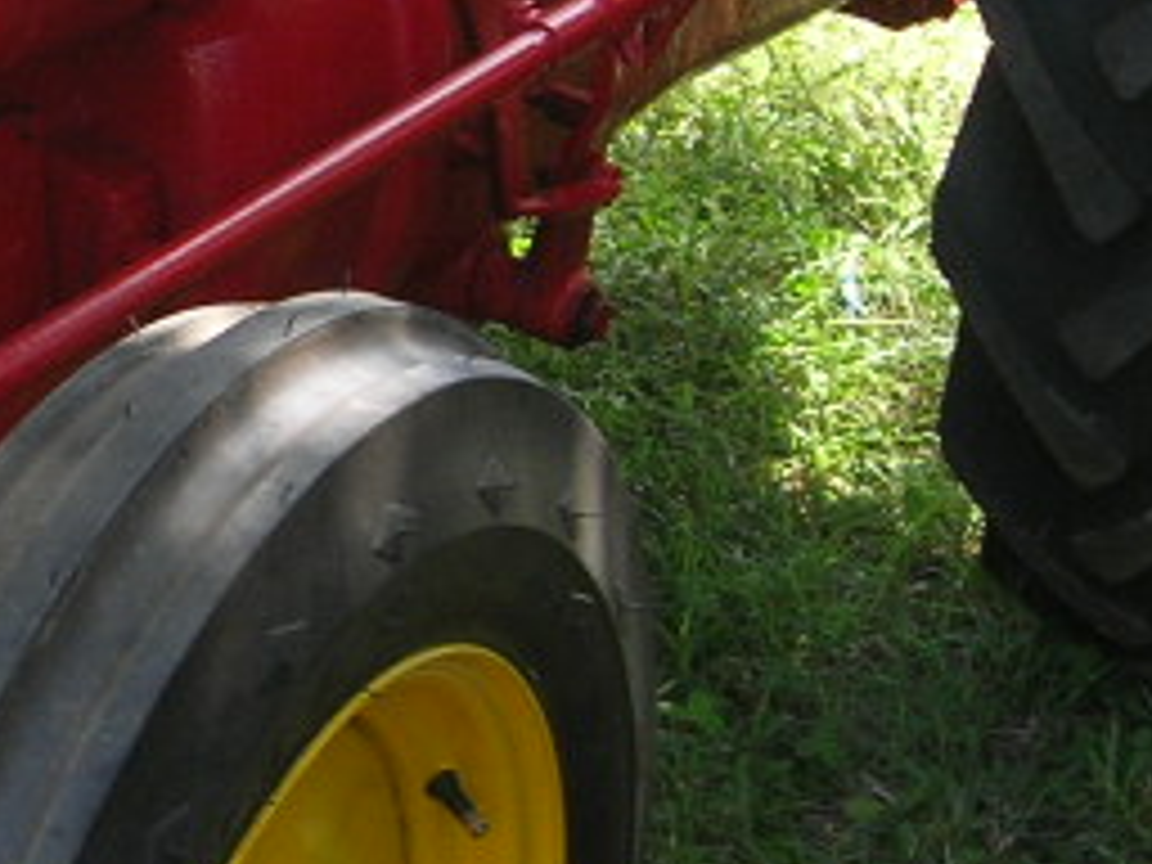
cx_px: -243
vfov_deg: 9.7
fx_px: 5058
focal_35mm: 152
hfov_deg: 12.7
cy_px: 176
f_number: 4.8
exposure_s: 1/70.5
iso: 64
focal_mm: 7.8
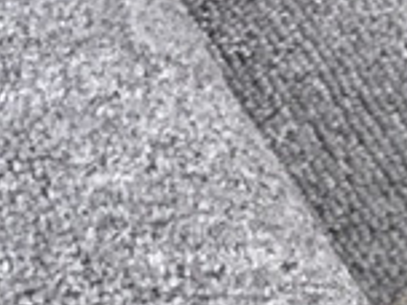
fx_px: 2152
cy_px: 756
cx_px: -771
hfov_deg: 9.0
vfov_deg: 7.5
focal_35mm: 183
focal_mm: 3.3
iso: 25
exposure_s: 1/100
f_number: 2.4
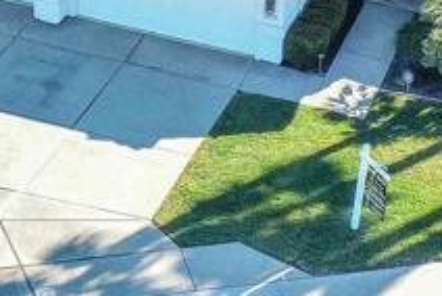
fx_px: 1660
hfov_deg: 15.0
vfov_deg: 9.8
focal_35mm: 135
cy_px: -193
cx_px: 27
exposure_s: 1/160
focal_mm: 10.26
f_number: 4.5
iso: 100
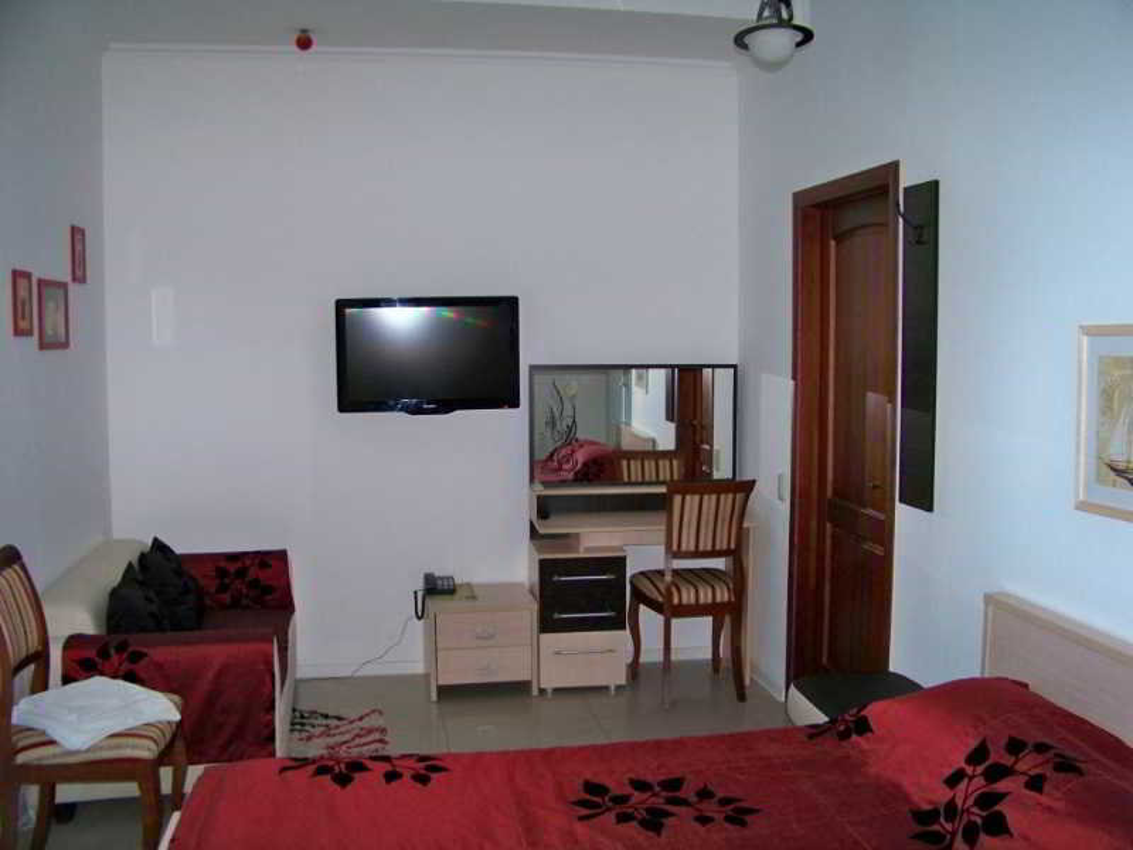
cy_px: 425
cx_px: 566
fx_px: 1080
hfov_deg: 55.4
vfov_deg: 42.9
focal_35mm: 33
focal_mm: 5.85
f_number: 2.8
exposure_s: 1/30
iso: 200
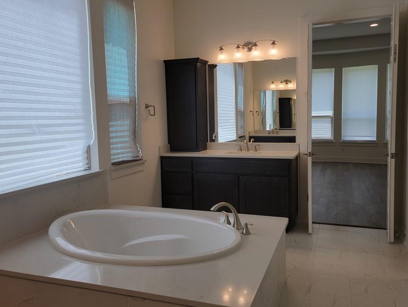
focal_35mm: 29
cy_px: 144
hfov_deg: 61.6
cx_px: 212
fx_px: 342
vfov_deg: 48.2
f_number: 1.8
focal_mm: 6.7
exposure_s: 1/120
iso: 20
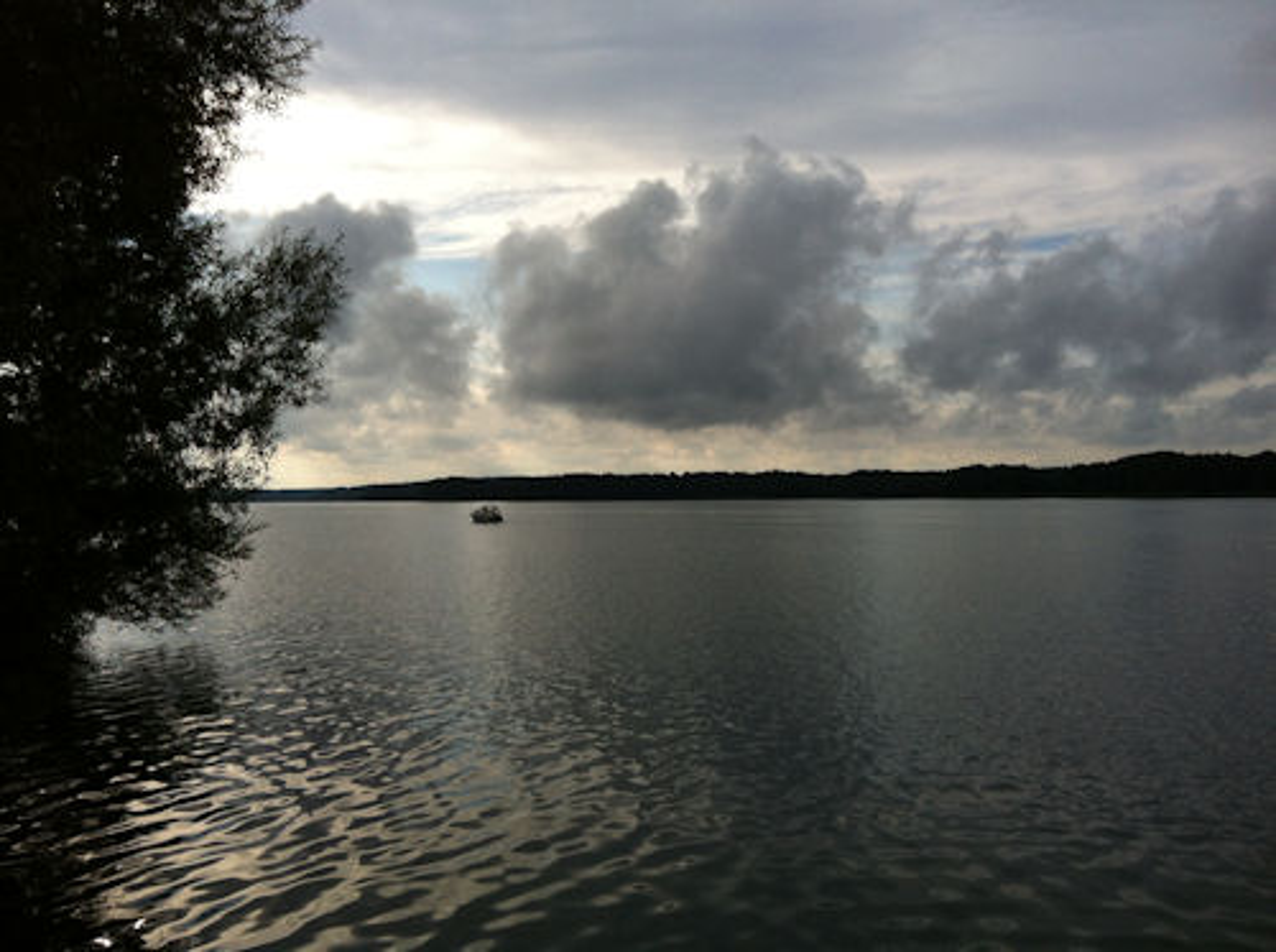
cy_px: 476
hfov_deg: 52.7
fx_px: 1288
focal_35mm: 35
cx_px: 638
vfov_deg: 40.6
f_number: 2.8
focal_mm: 3.85
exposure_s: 1/2320
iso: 80
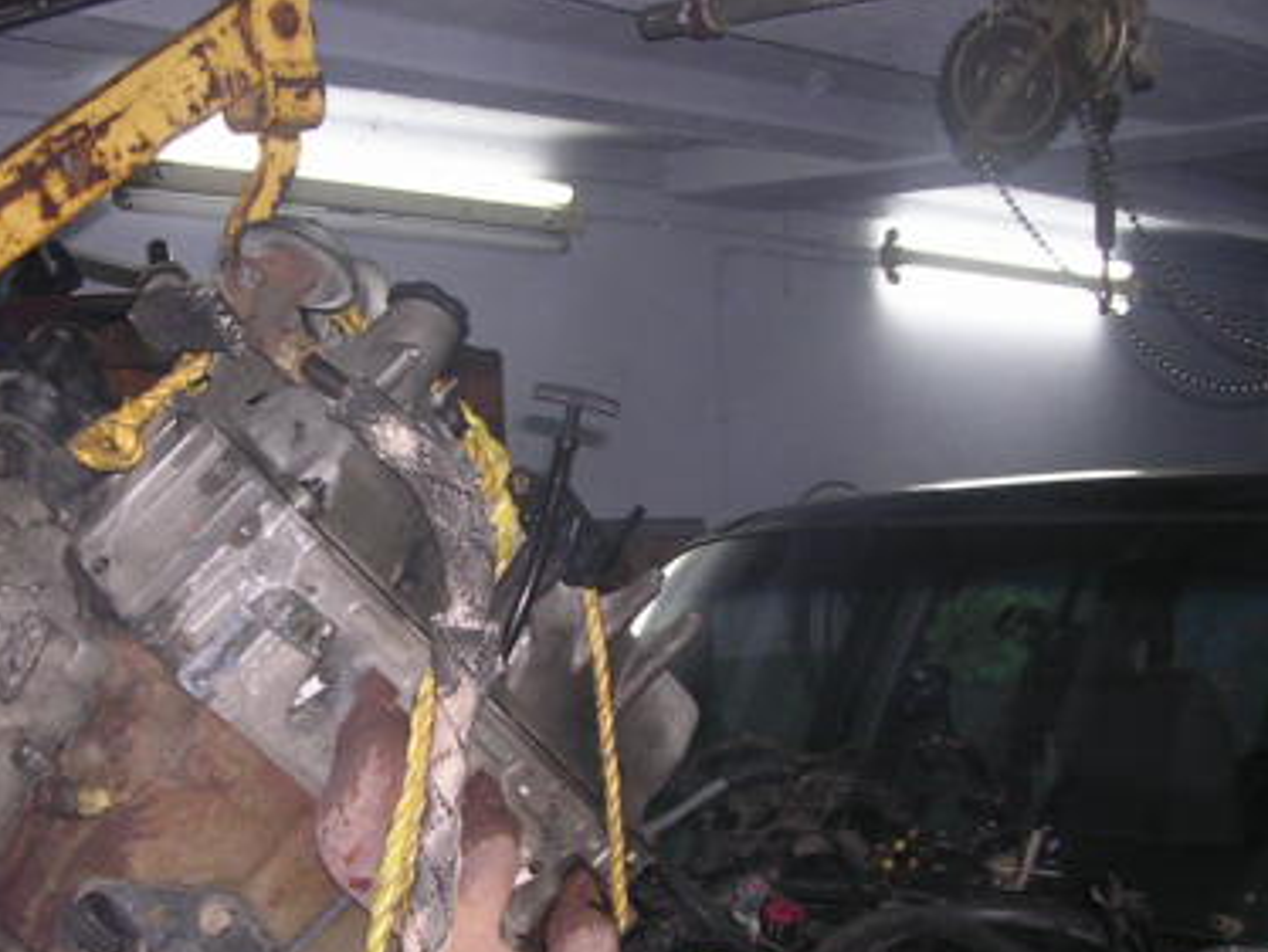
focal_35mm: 65
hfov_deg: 29.7
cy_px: 667
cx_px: 458
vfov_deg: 22.5
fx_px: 2383
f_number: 2.8
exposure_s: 1/60.1
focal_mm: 5.8
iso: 174
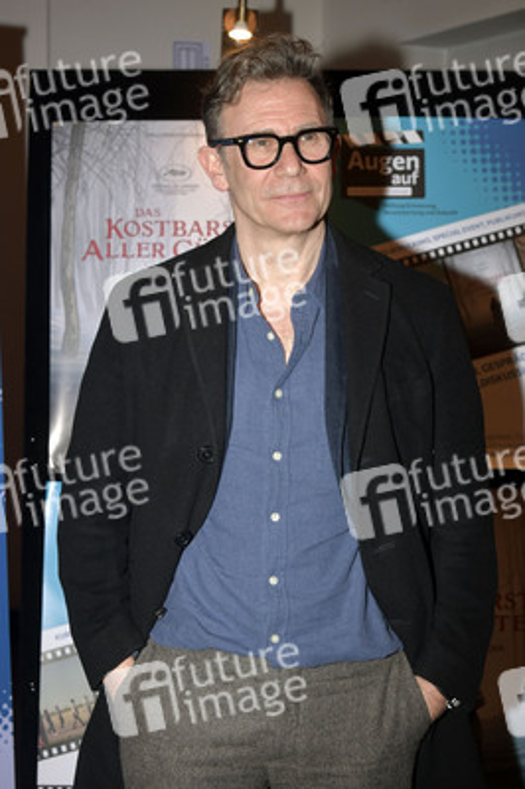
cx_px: 262
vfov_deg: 41.1
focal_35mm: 48
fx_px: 1052
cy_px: 394
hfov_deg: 28.0
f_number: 5.6
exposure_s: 1/160
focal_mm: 48
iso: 800
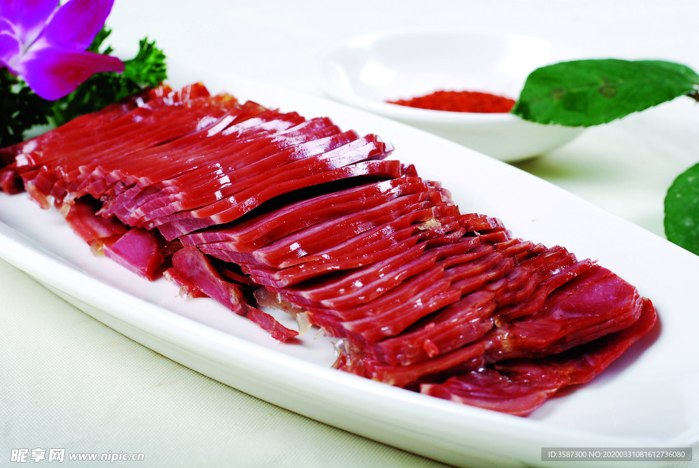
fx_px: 1458
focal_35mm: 75
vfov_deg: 18.2
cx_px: 350
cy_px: 234
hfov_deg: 27.0
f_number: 9
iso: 100
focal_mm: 50
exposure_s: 1/160
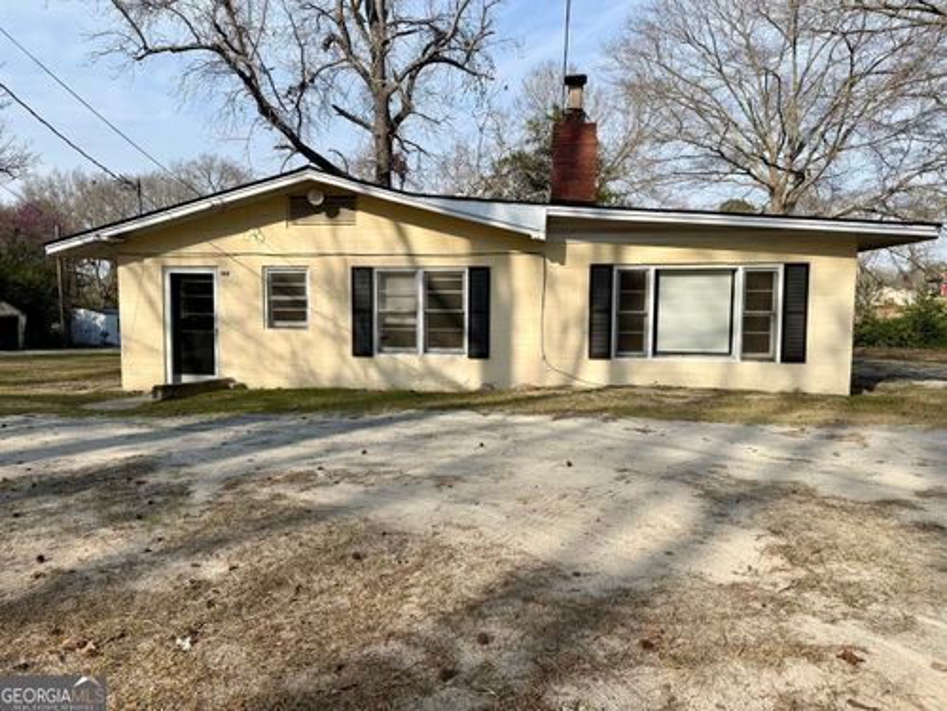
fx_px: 657
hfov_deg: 71.6
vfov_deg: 56.8
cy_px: 356
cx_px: 474
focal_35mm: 24
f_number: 1.78
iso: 80
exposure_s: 1/4673
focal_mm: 6.76
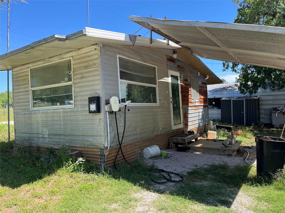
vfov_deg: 53.1
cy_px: 106
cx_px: 142
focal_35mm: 26
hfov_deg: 67.3
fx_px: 214
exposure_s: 1/913
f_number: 1.6
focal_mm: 5.1
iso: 50
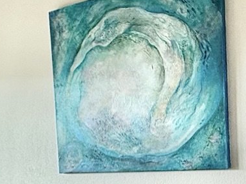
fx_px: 533
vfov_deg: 19.0
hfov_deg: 23.4
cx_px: -61
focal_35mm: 75
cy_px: 194
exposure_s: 1/120
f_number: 2.2
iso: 64
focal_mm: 2.22
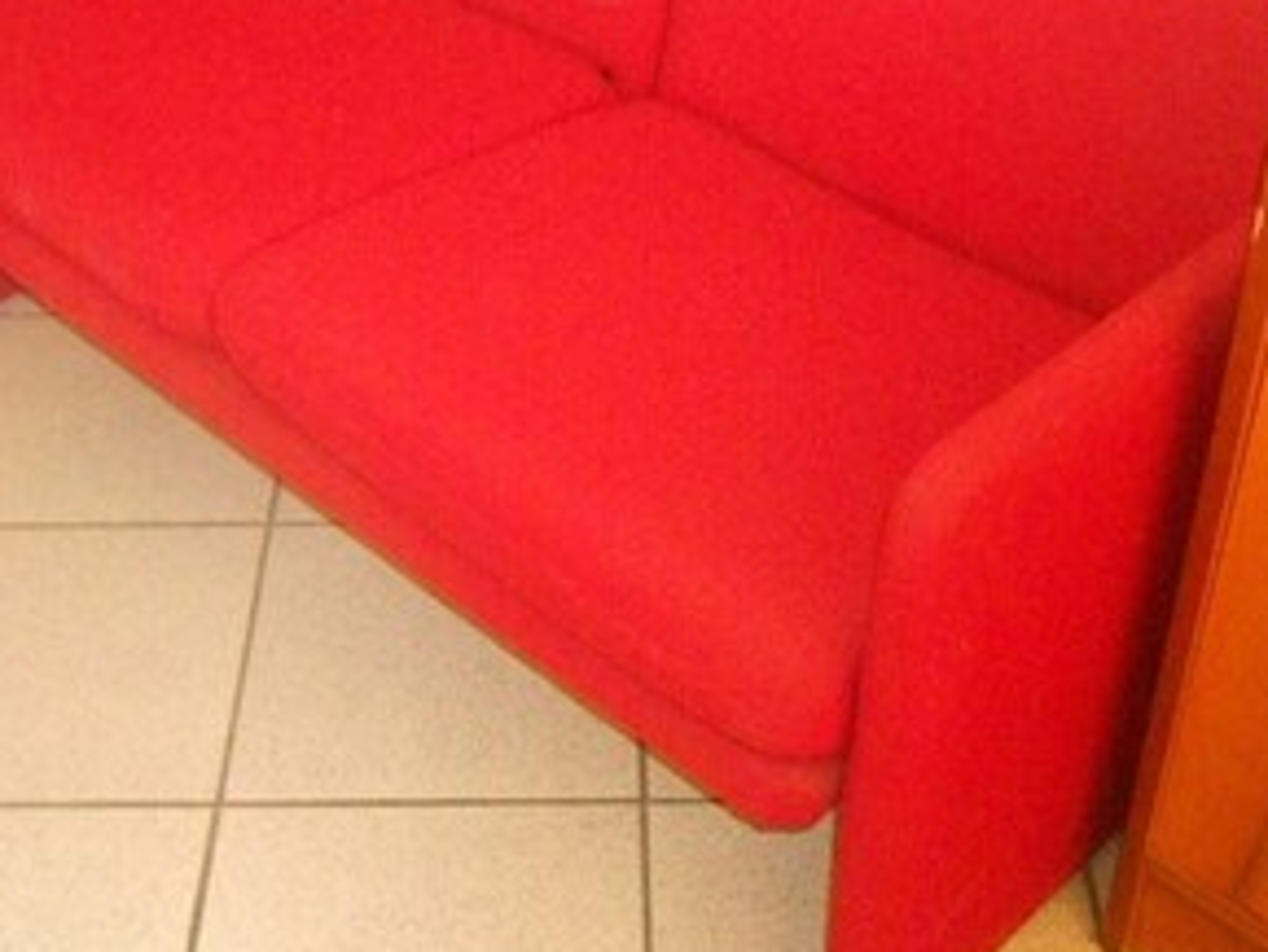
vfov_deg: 26.0
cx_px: 579
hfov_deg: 34.3
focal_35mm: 56
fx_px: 2052
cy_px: 303
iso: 640
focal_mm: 4.9
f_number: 3.2
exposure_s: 1/25
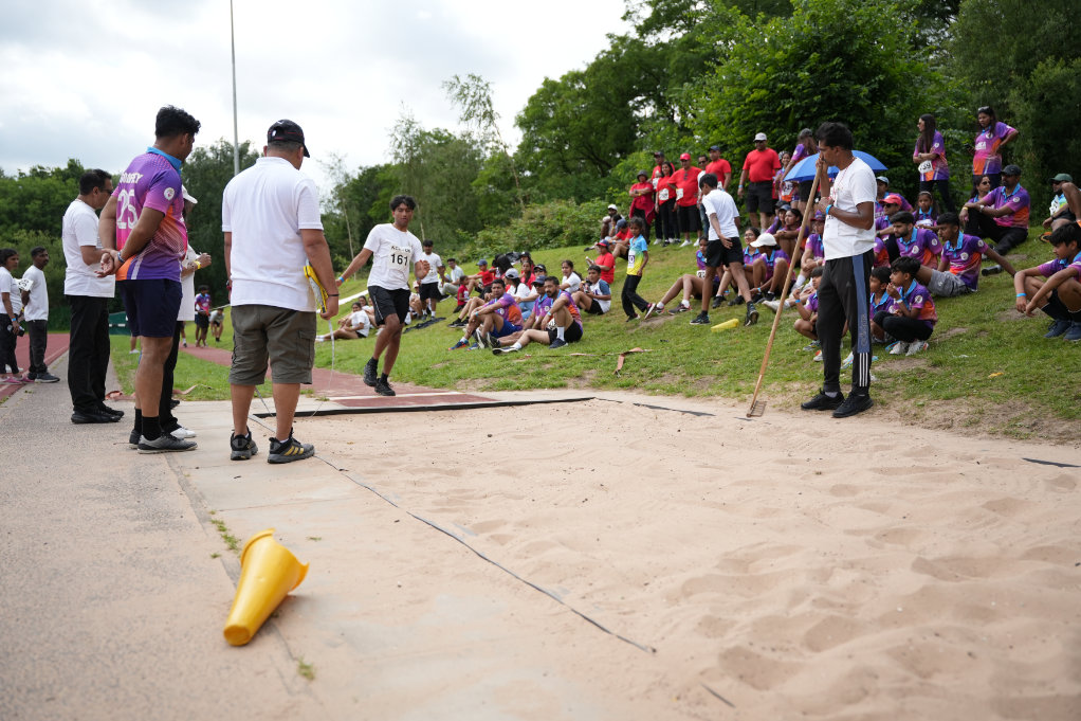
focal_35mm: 33
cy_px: 360
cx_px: 540
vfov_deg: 40.0
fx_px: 991
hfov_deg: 57.2
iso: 250
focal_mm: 33
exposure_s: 1/2000
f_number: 2.8
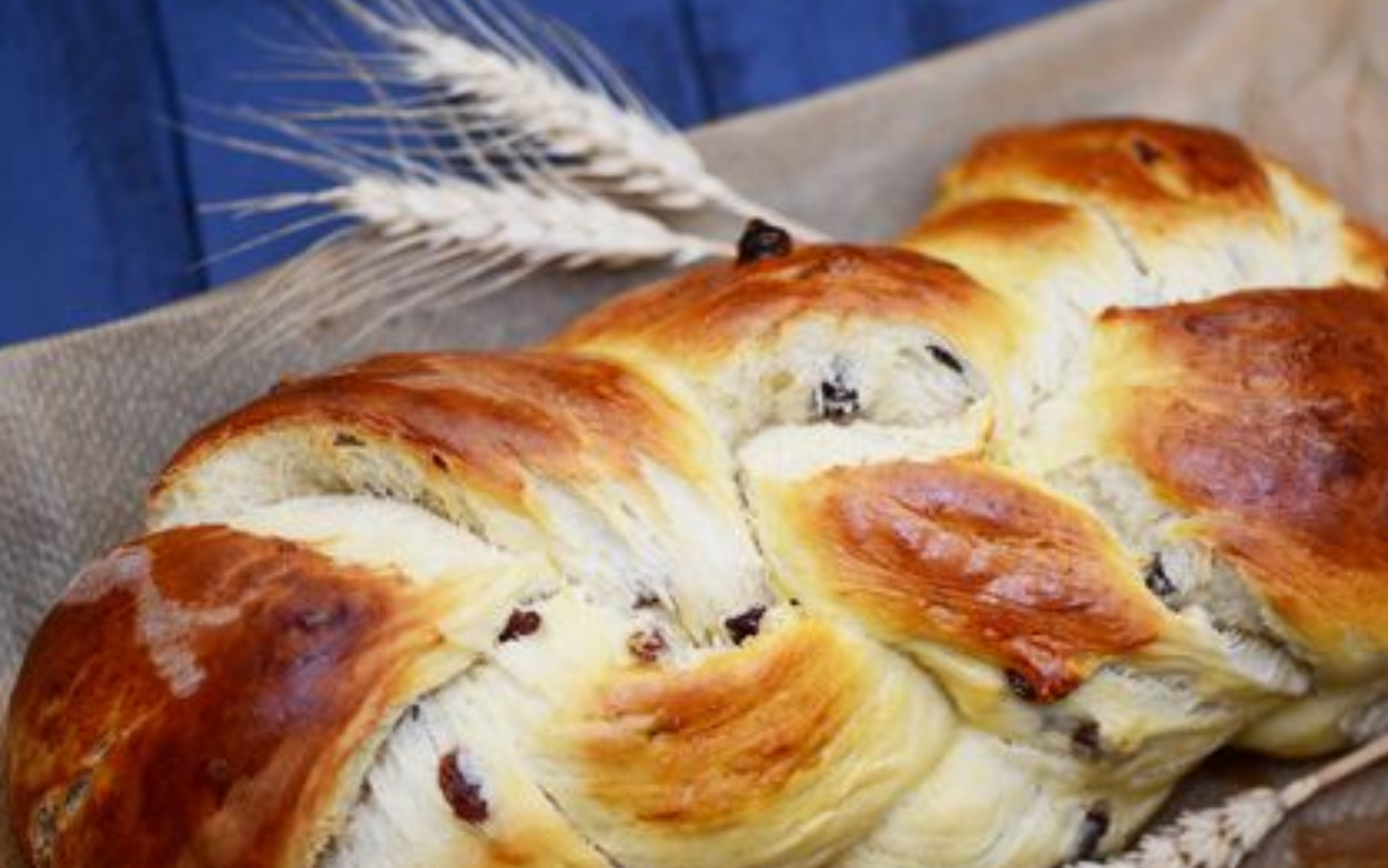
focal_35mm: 154
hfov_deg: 13.6
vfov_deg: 8.5
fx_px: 5828
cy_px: 572
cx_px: 799
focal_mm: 105
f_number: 3
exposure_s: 1/160
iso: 100
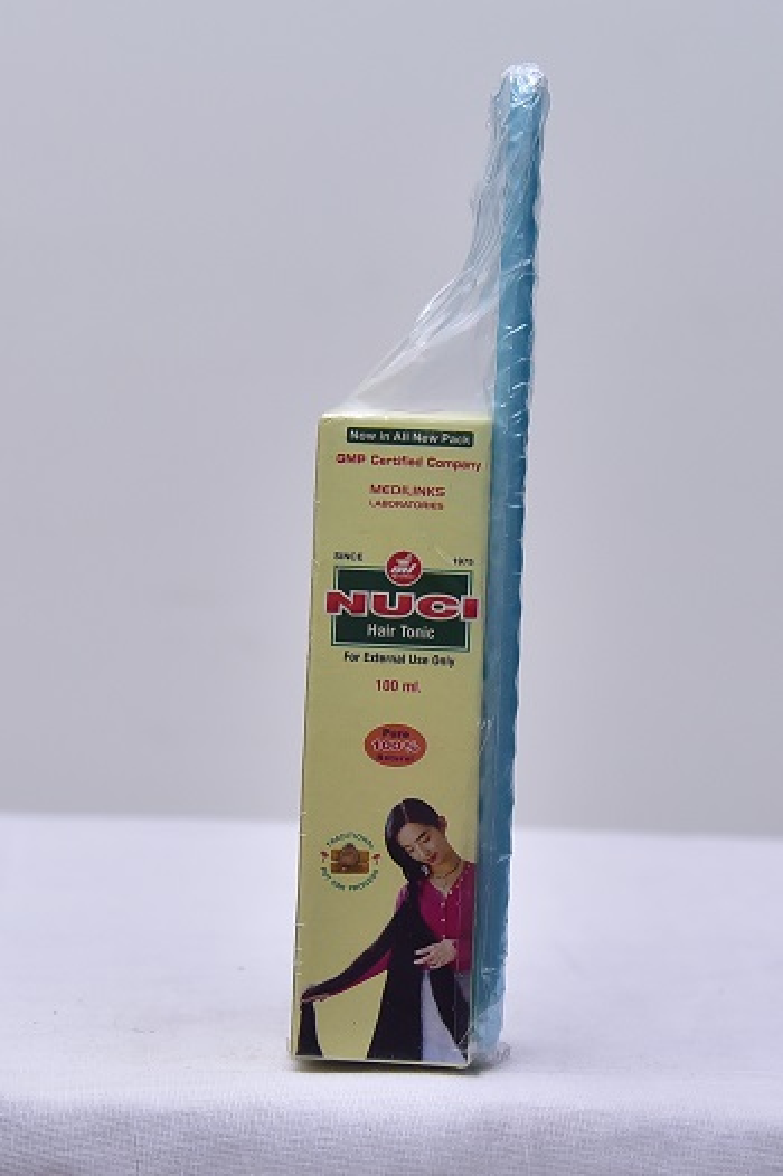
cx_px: 392
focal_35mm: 58
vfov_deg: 34.5
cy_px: 588
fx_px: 1895
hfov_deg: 23.4
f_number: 4.5
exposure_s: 1/160
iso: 1250
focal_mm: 58
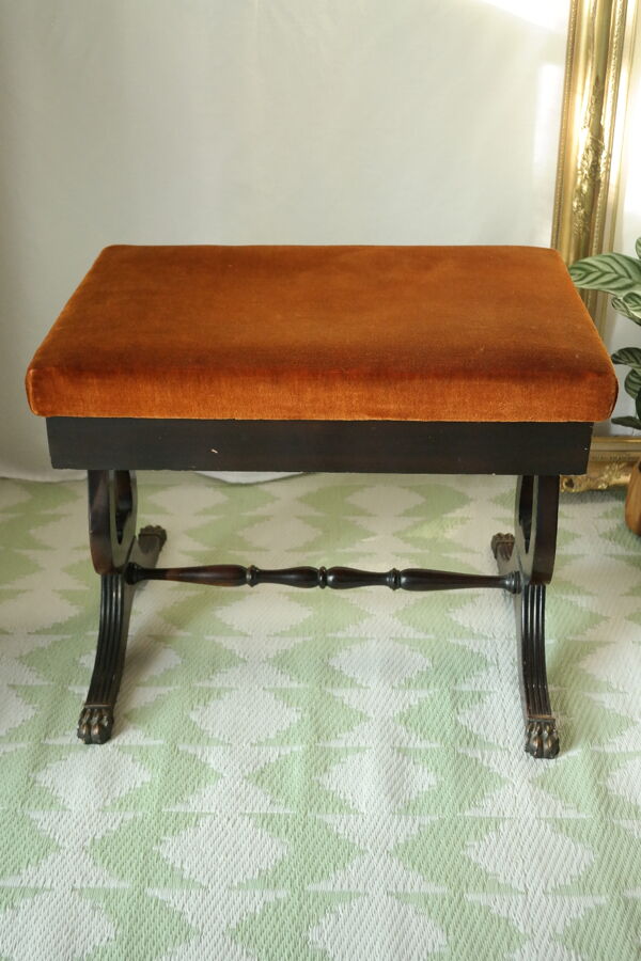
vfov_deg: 45.4
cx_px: 320
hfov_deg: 31.2
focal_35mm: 43
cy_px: 480
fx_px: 1148
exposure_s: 1/30
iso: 1600
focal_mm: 28
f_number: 5.6
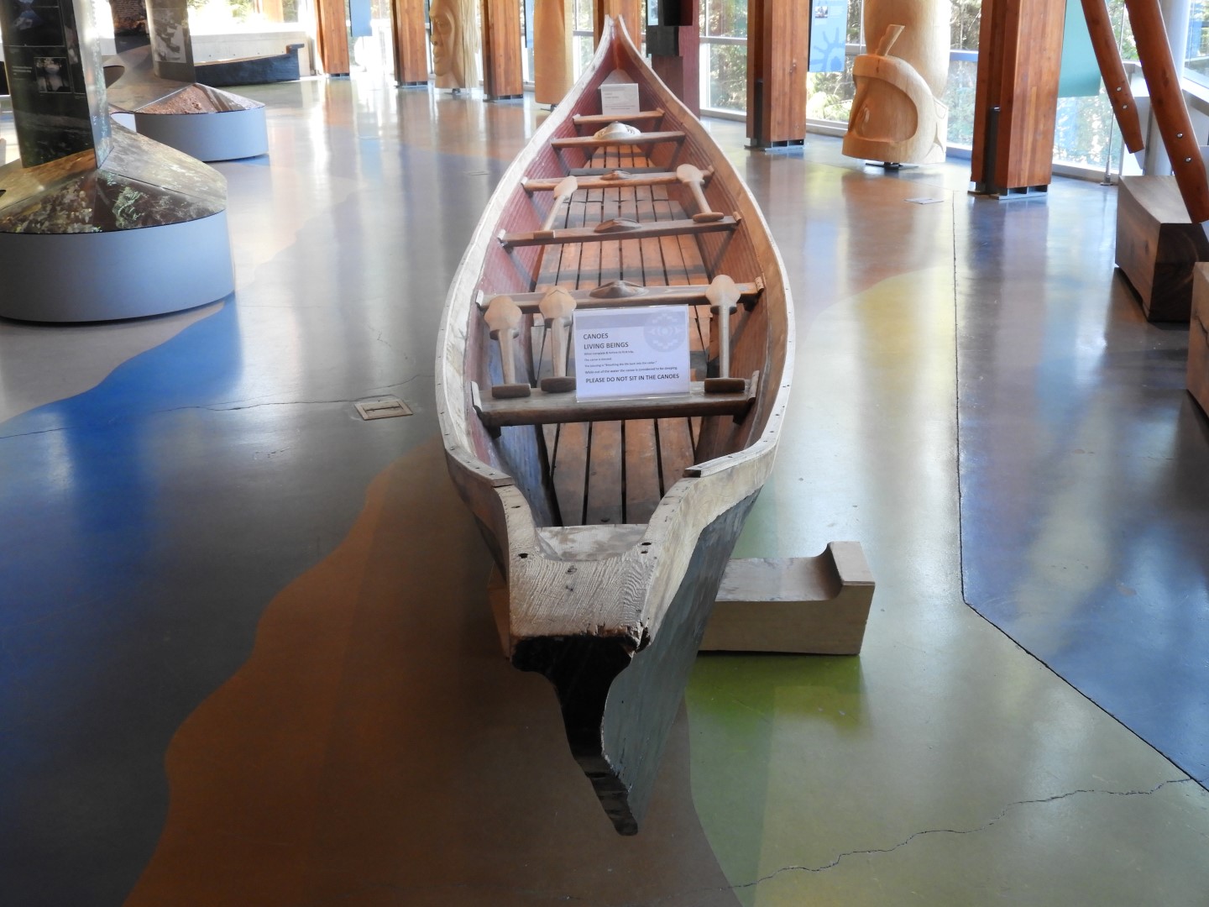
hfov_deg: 46.8
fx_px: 1397
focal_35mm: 40
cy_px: 454
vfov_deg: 36.0
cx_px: 604
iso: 320
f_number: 3.8
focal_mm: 7.2
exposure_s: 1/30
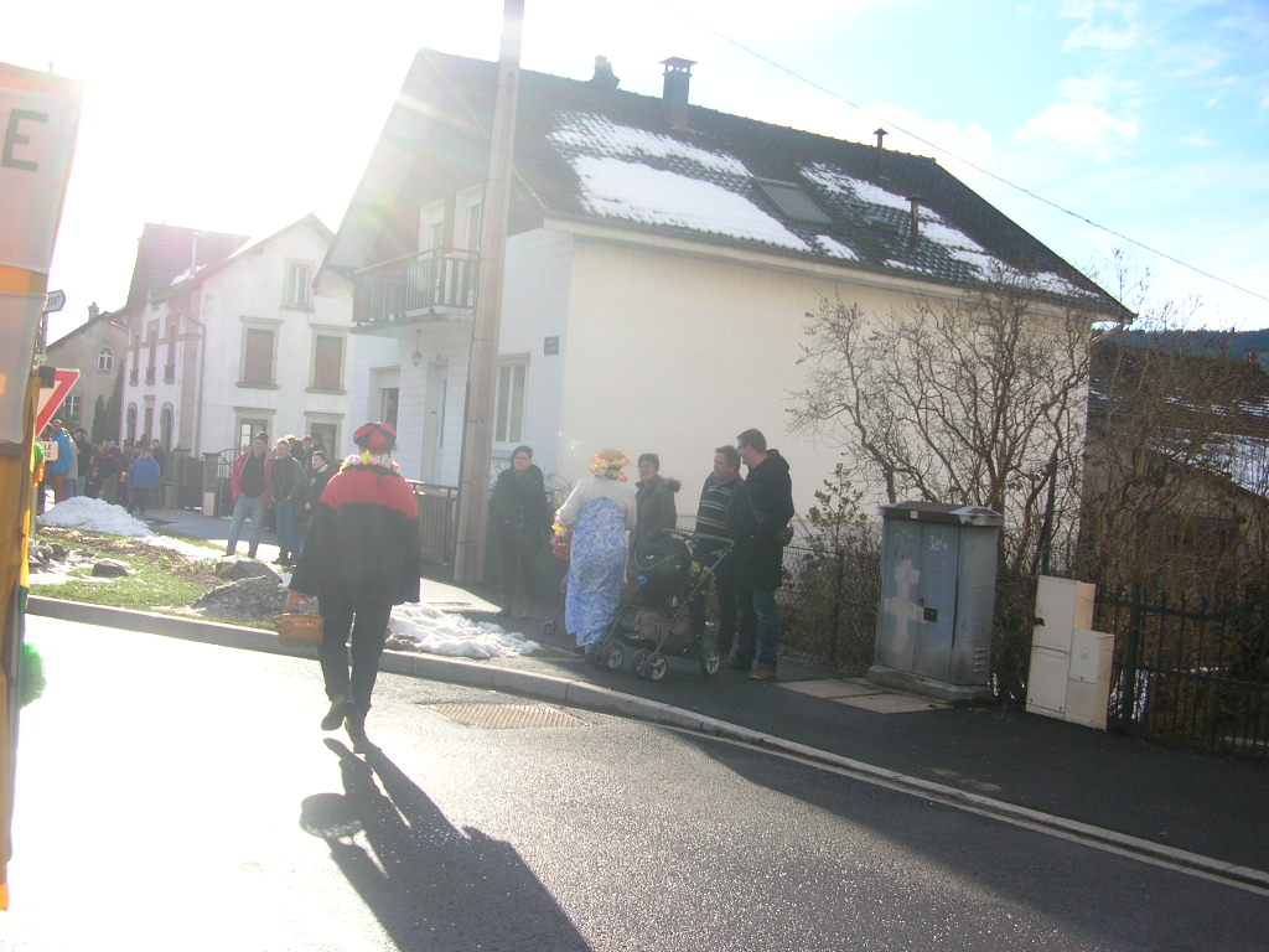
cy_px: 476
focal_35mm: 35
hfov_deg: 52.6
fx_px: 1283
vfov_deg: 40.7
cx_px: 634
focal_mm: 5.8
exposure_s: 1/658
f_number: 2.8
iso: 50
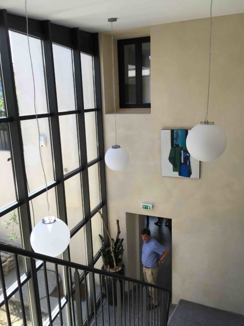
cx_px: 122
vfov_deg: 61.7
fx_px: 273
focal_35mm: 29
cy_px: 163
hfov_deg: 48.2
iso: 25
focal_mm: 4.15
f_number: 2.2
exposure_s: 1/359
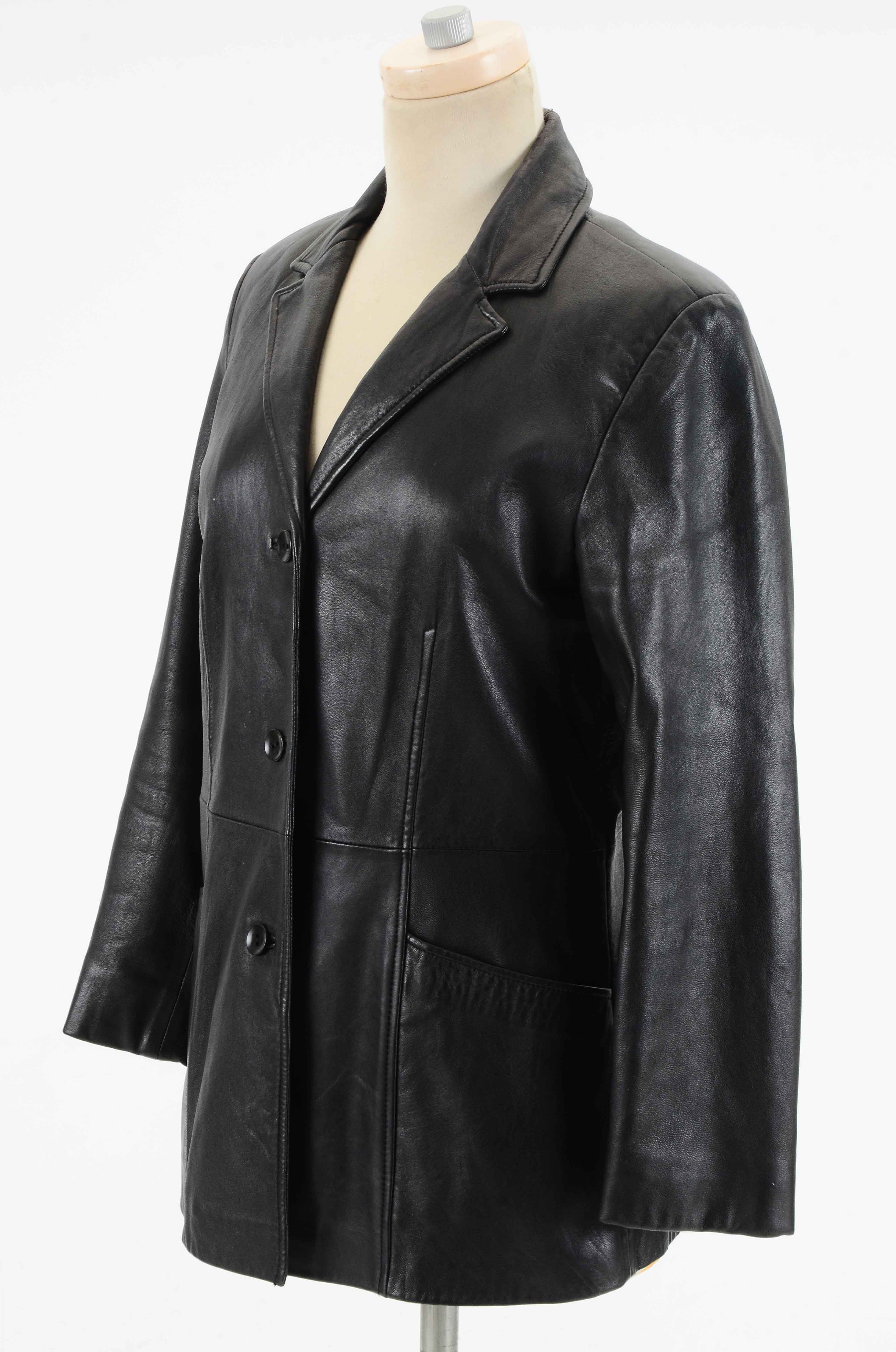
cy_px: 676
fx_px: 3487
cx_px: 448
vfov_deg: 22.0
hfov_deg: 14.6
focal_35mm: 93
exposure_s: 1/60
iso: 400
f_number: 13
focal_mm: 62
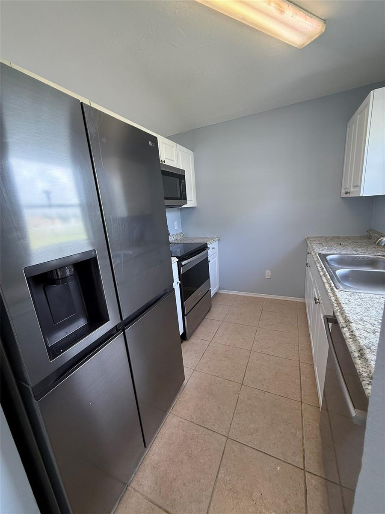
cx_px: 192
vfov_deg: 102.1
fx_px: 208
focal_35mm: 14
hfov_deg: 85.7
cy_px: 257
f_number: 2.2
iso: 80
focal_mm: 2.22
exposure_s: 1/60
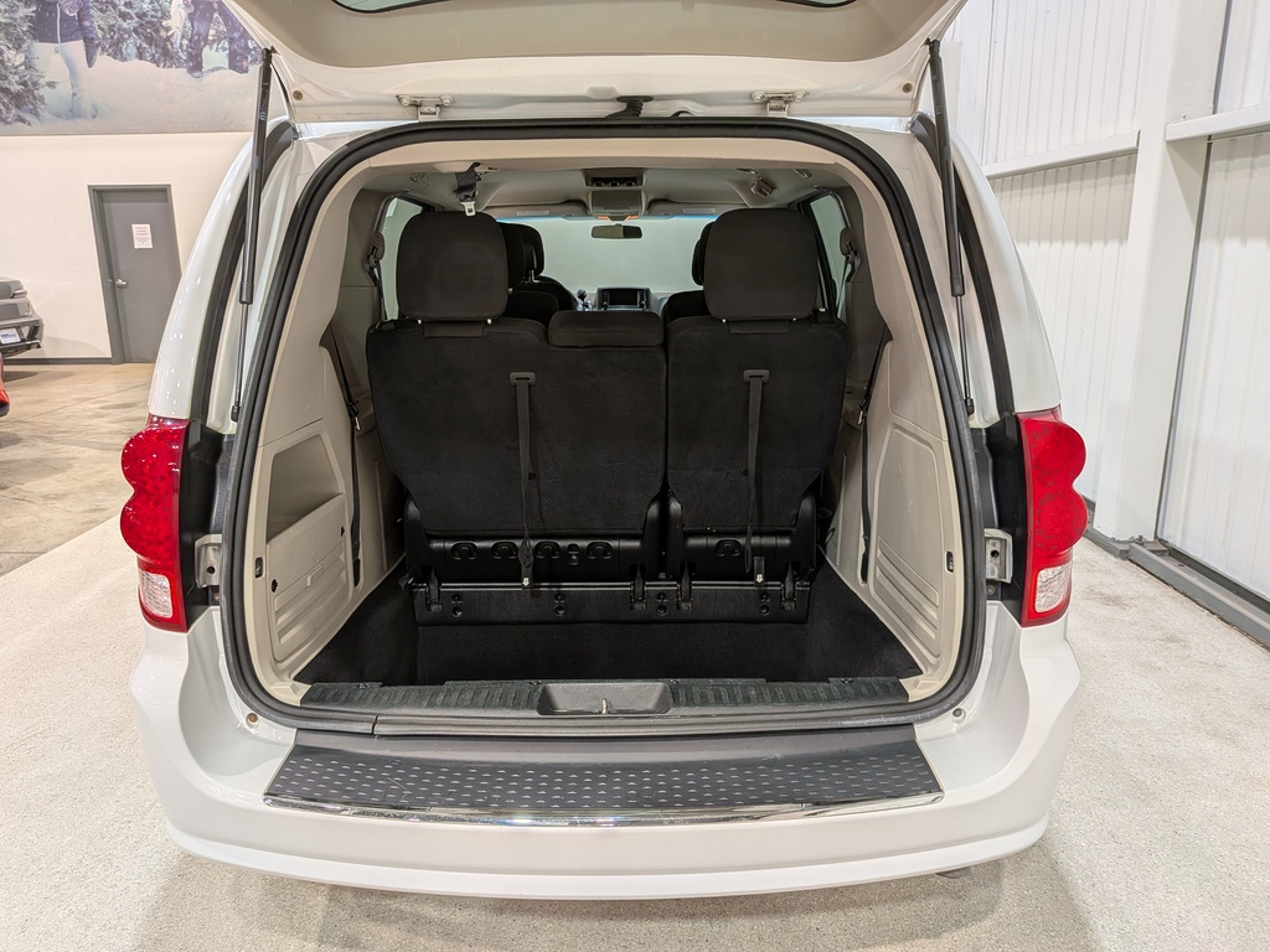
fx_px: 881
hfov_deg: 71.6
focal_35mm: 24
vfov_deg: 56.8
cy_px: 476
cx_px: 635
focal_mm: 4.53
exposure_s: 1/173
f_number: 1.7
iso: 29
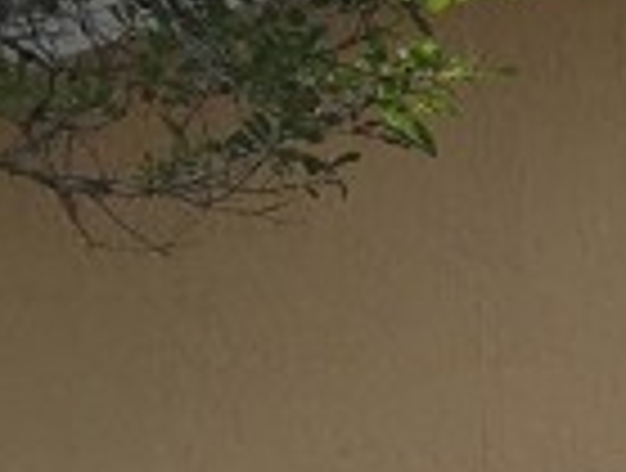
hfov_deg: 8.4
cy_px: 877
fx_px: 3862
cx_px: 1549
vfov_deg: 6.8
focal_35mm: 213
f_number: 2.2
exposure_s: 1/705
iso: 25
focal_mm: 4.15
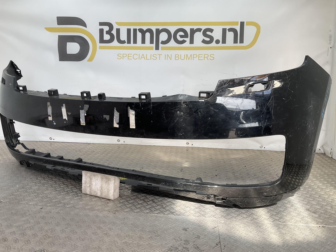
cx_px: 168
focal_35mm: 29
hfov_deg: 61.7
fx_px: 281
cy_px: 126
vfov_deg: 48.2
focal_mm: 3
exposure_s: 1/248
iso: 16
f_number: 1.8
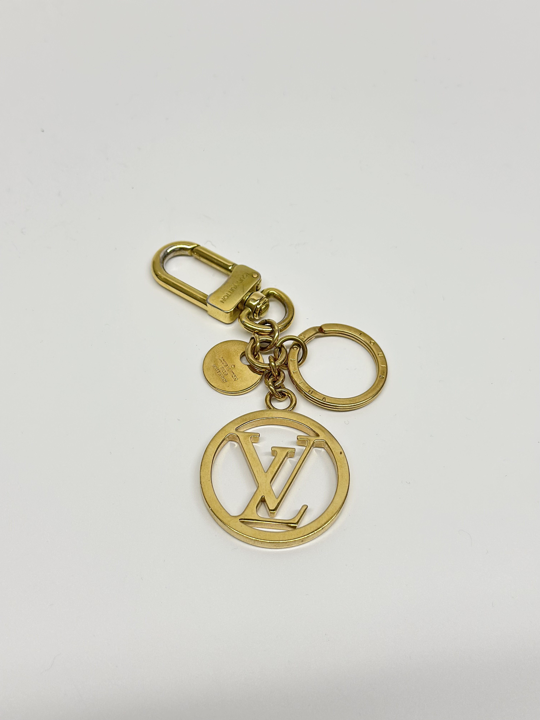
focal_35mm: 48
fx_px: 998
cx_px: 270
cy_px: 360
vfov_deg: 39.7
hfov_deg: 30.3
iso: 80
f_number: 1.78
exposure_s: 1/139
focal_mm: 6.86
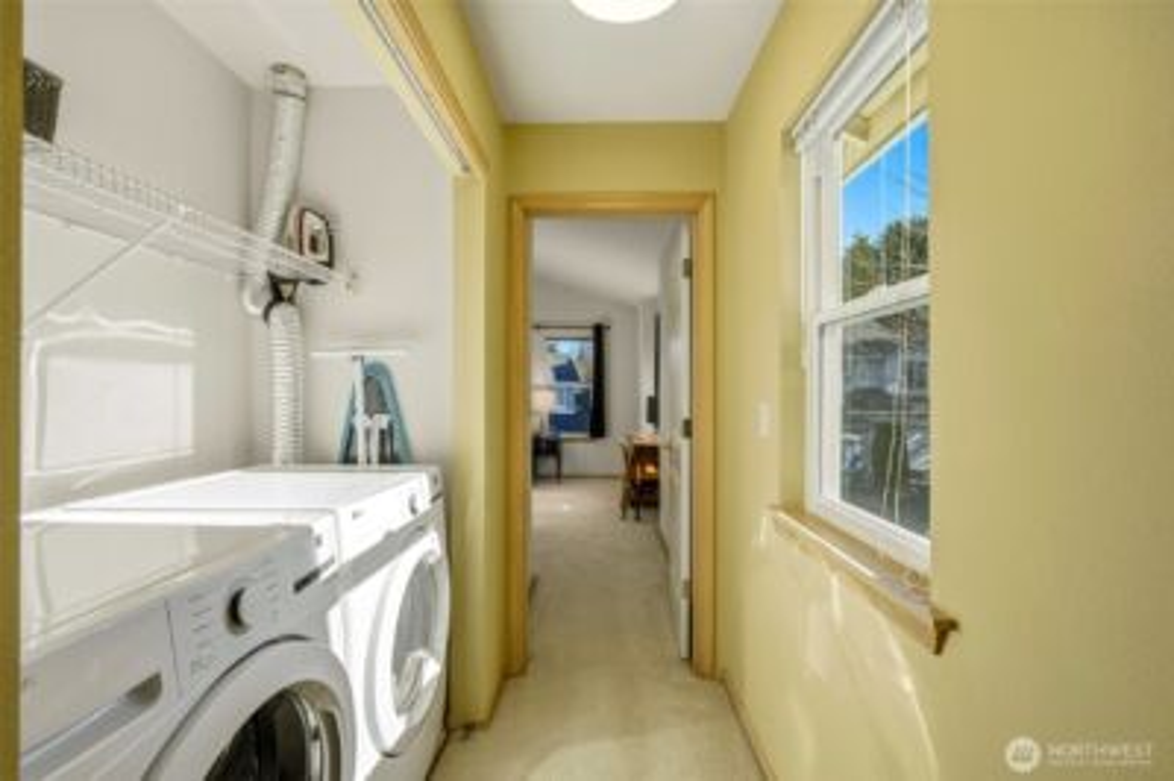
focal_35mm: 16
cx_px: 587
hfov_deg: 95.0
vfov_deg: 72.0
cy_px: 390
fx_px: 538
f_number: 9
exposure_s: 1/2500
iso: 400
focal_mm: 16.5
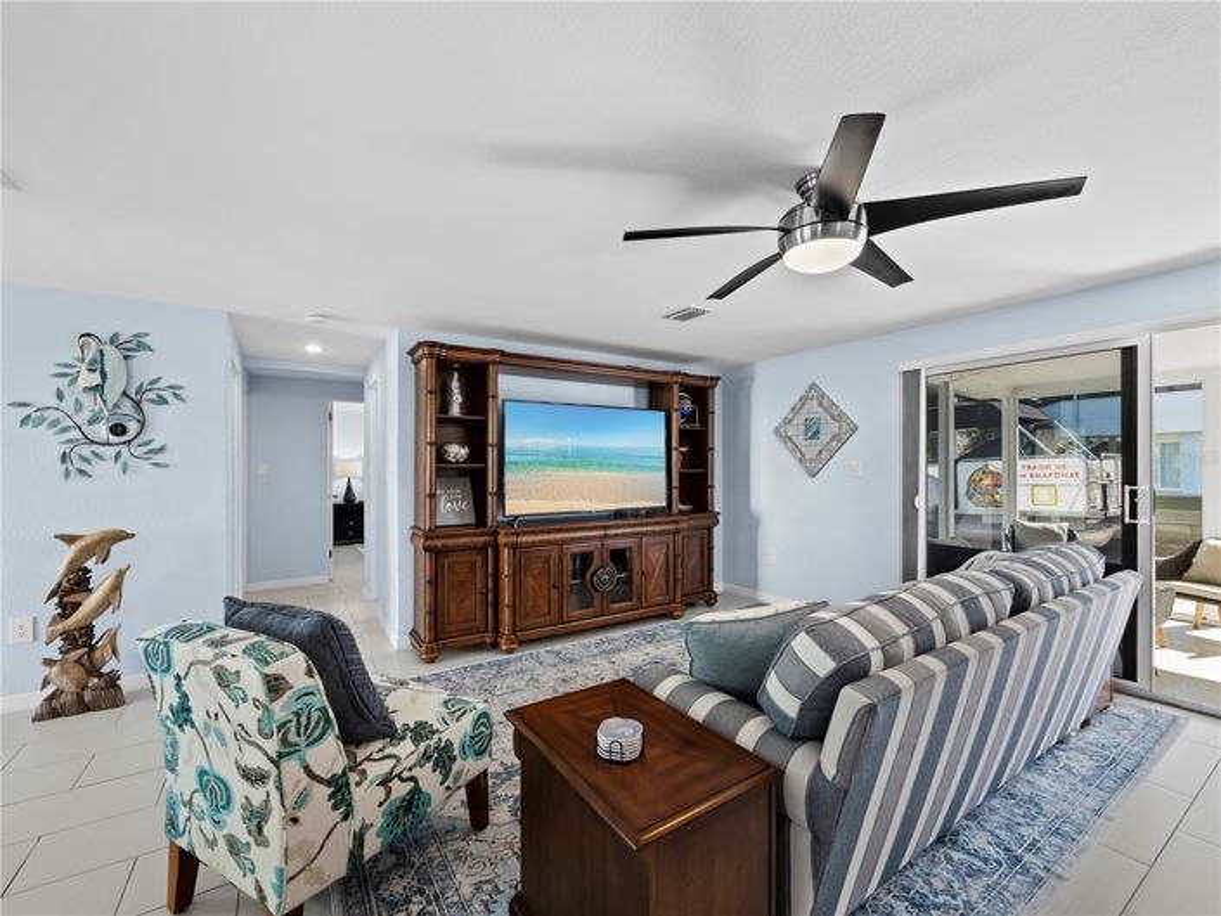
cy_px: 458
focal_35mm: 14
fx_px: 494
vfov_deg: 85.7
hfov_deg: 102.1
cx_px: 610
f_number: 11
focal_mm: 7
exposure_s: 1/3
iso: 250
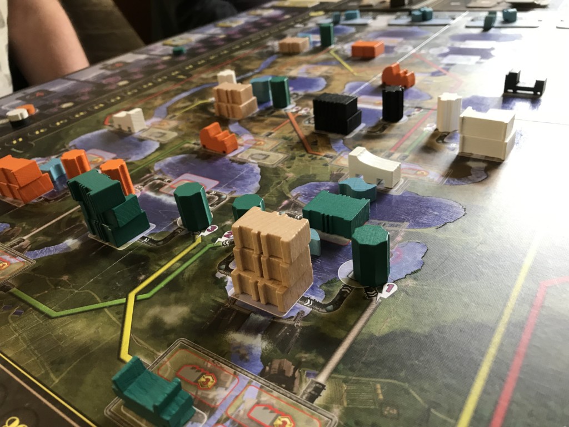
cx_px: 284
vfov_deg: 49.7
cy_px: 214
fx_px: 460
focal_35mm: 28
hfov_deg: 63.4
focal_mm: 3.99
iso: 32
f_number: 1.8
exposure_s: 1/17
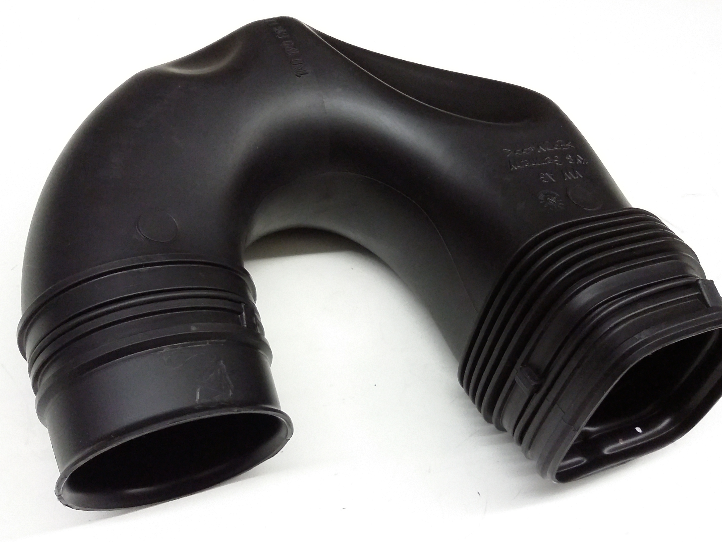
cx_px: 360
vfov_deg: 39.6
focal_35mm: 36
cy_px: 304
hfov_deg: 51.4
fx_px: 751
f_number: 2.4
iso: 250
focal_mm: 3.4
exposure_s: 1/15
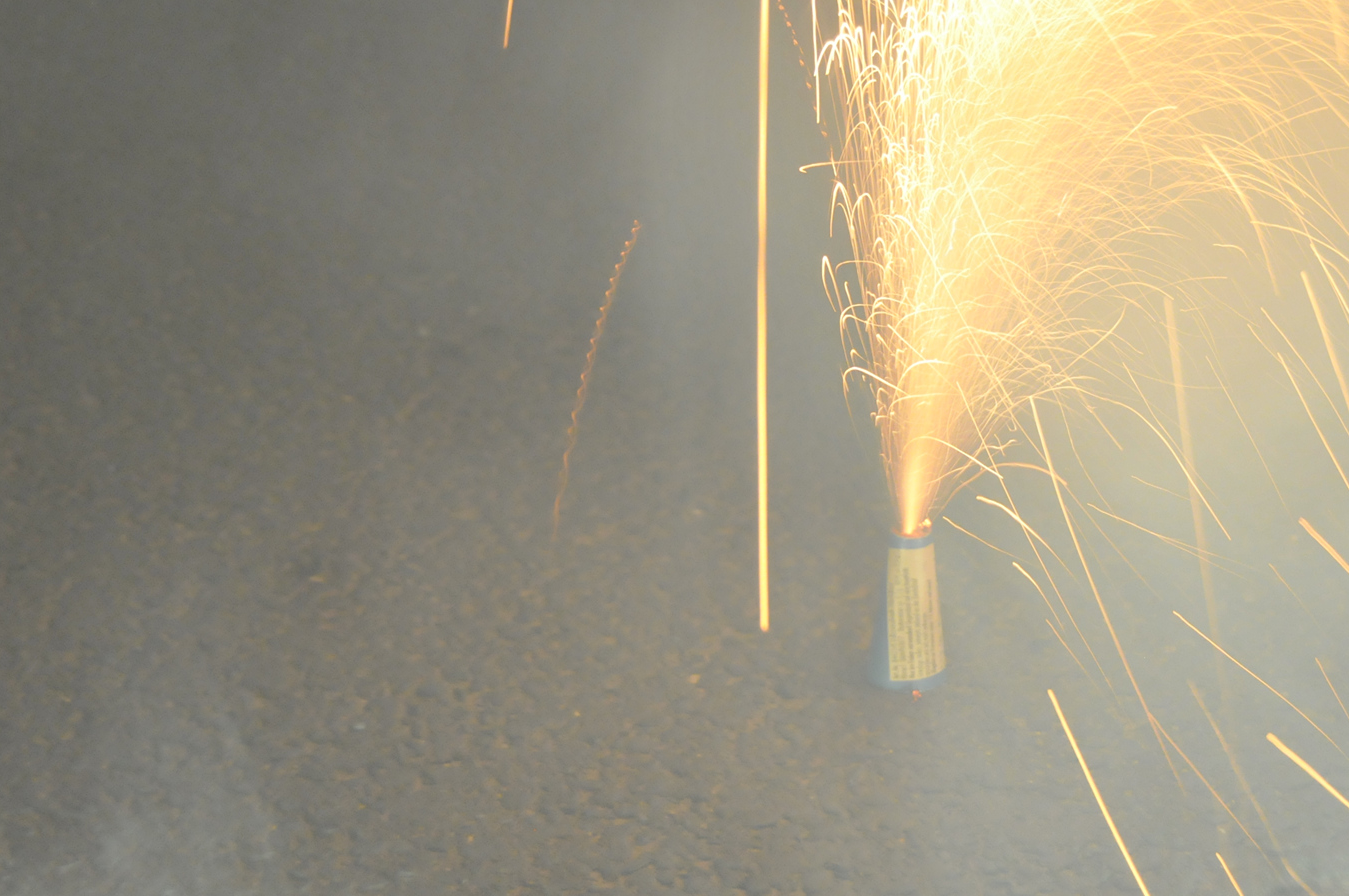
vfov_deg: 9.6
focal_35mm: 143
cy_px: 520
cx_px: 927
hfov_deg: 14.3
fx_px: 5352
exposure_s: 1/10
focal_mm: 60
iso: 1600
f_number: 5
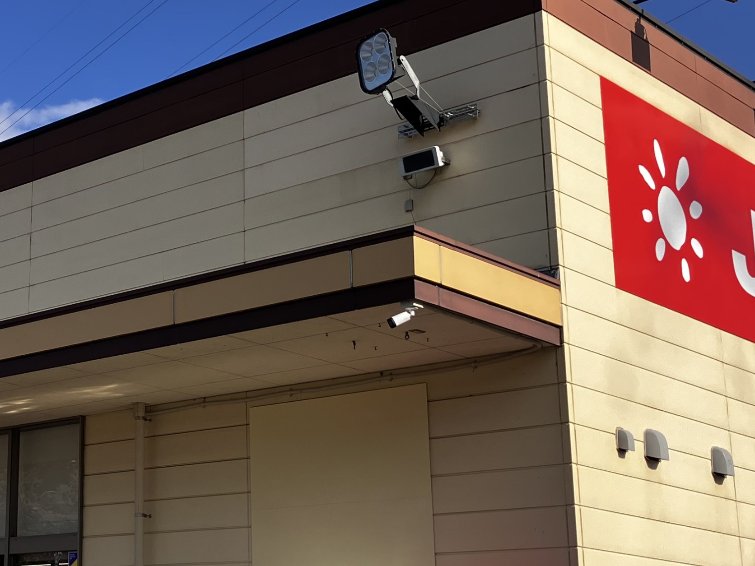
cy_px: 298
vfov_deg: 21.9
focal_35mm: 67
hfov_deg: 27.7
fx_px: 1461
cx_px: 46
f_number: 1.8
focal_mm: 3.99
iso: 32
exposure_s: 1/1799
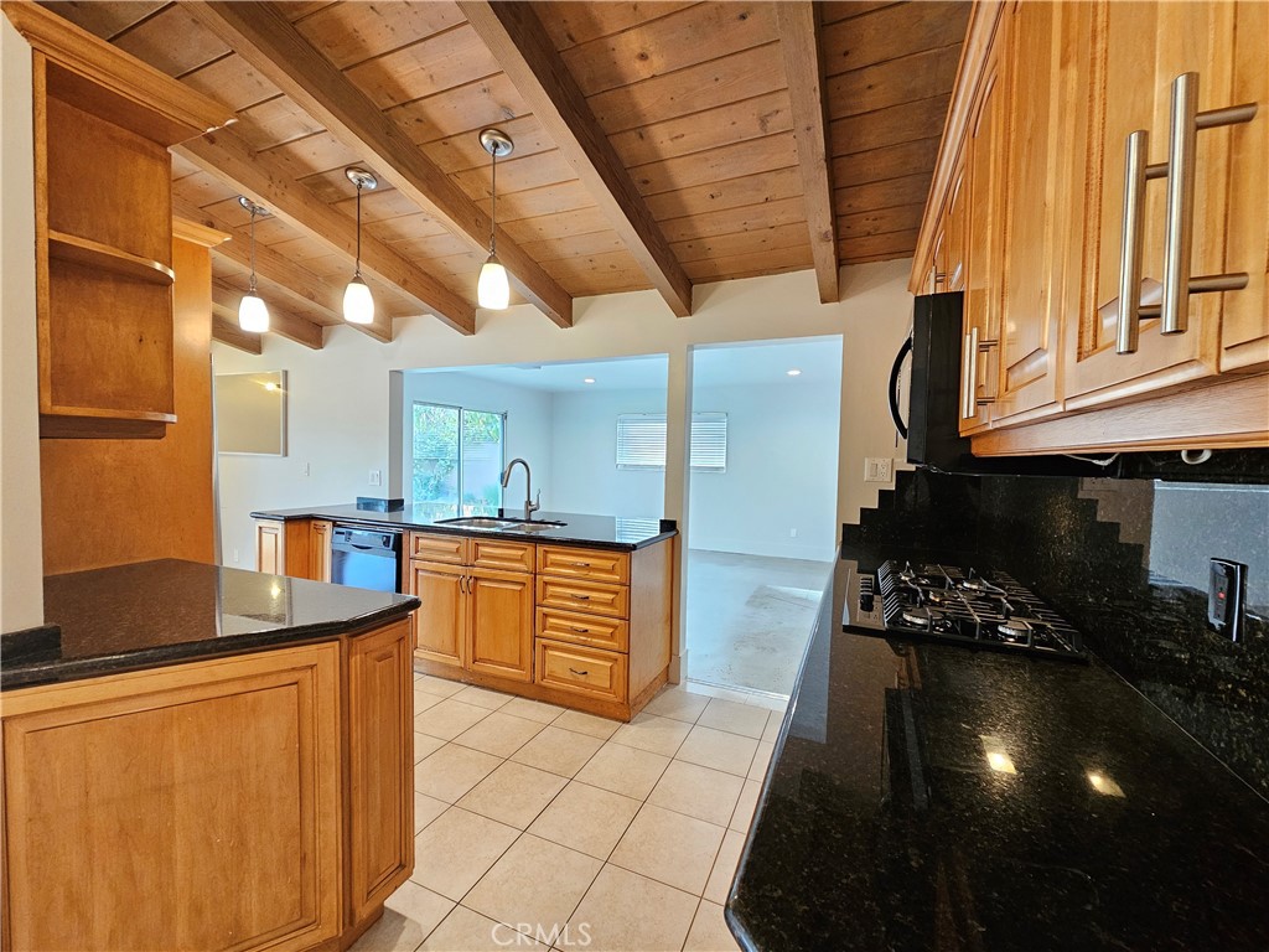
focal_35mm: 13
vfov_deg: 89.9
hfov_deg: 106.2
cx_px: 634
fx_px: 477
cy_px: 476
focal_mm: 2.2
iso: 400
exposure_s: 1/60
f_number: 2.2
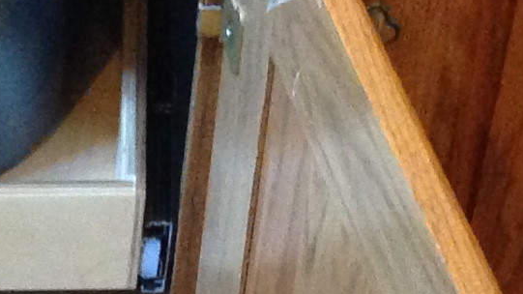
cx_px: -556
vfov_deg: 5.3
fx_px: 3009
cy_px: 846
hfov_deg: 9.3
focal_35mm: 217
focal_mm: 4.12
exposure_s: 1/20
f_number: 2.4
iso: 320
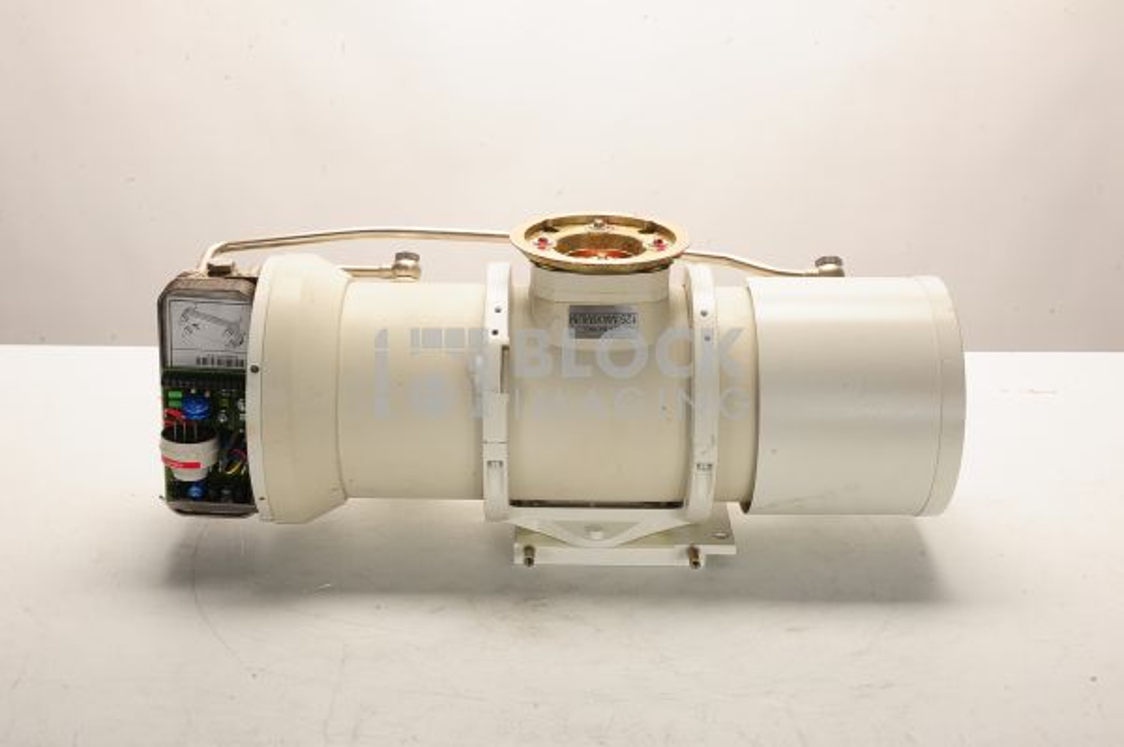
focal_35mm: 50
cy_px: 374
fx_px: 1560
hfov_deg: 39.6
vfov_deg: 26.9
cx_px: 562
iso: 320
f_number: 16
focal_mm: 50
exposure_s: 1/160
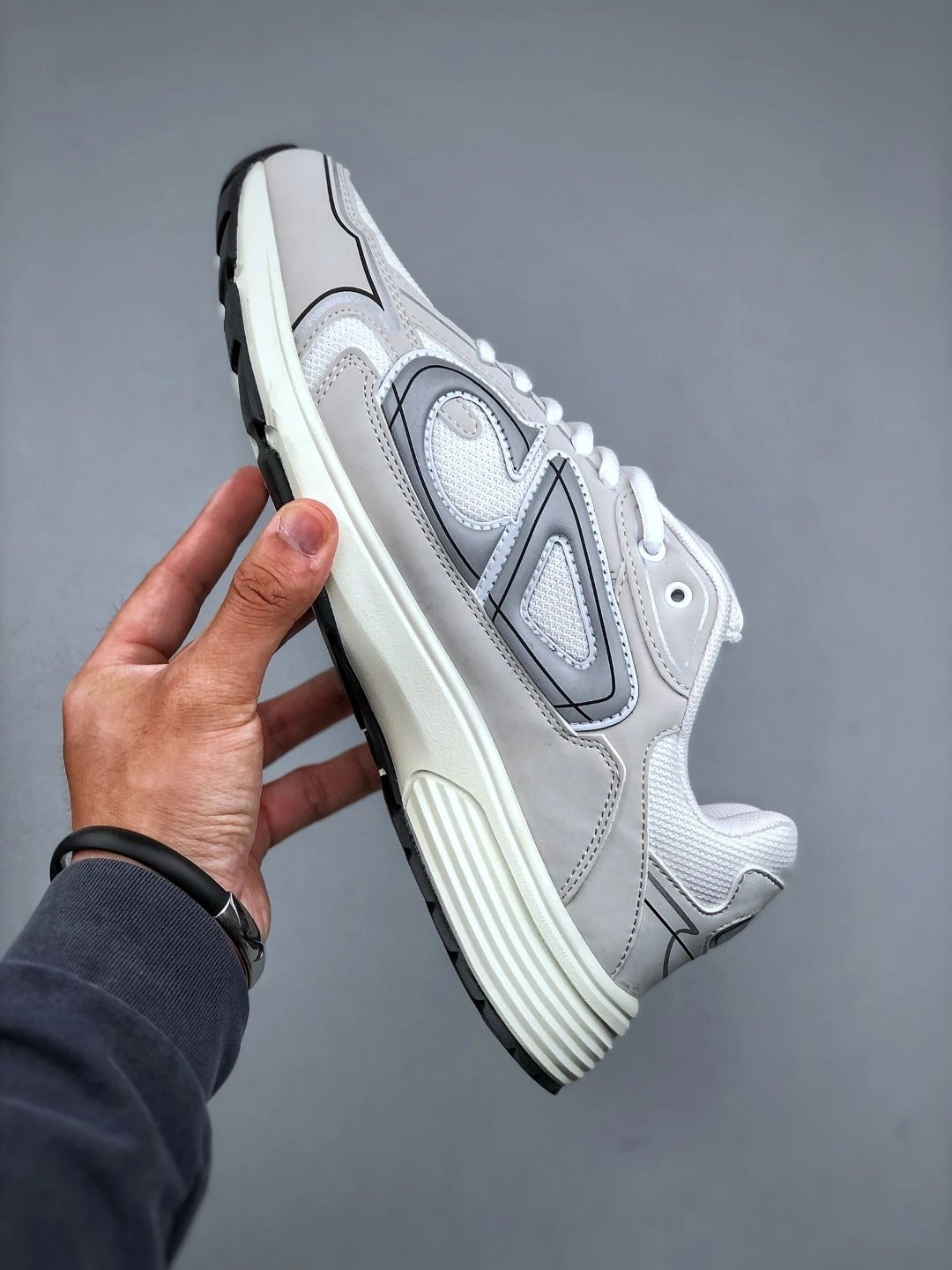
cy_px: 635
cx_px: 476
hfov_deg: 25.7
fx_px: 2090
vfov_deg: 33.8
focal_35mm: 57
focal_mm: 6.6
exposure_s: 1/100
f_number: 2.8
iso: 32
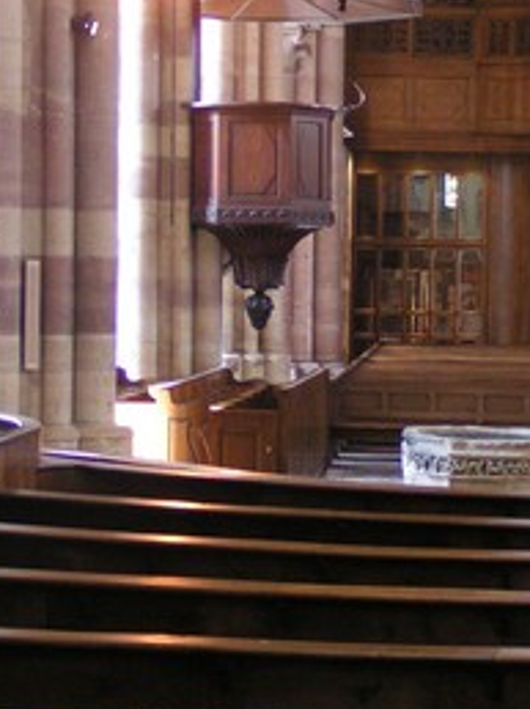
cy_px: 202
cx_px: 464
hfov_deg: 13.7
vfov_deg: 18.3
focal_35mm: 107
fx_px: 2188
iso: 200
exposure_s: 1/8
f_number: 2.8
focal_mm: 6.9
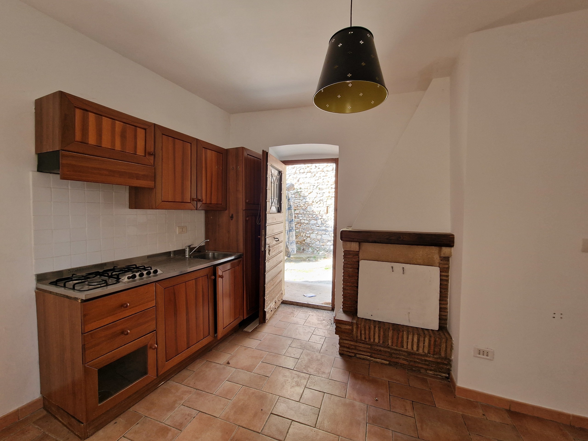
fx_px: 221
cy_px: 220
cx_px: 294
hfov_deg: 106.2
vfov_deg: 89.9
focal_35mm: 13
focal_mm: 2.2
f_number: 2.2
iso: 100
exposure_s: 1/50
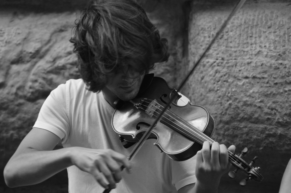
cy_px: 96
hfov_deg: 8.3
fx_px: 1999
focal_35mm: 248
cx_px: 146
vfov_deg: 5.5
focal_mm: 165
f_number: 4.5
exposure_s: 1/100
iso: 200
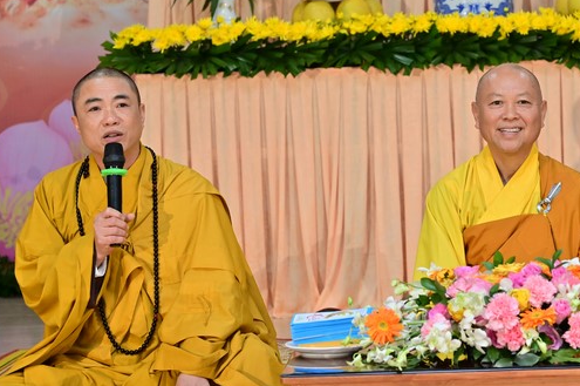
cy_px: 201
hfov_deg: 14.9
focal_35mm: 138
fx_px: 2221
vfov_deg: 9.9
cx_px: 368
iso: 2000
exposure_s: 1/160
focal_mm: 105
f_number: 5.6
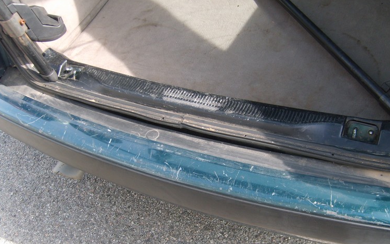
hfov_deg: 51.5
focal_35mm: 38
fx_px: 404
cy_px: 146
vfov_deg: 33.5
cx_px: 193
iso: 50
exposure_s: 1/125
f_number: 2.8
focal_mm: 5.8
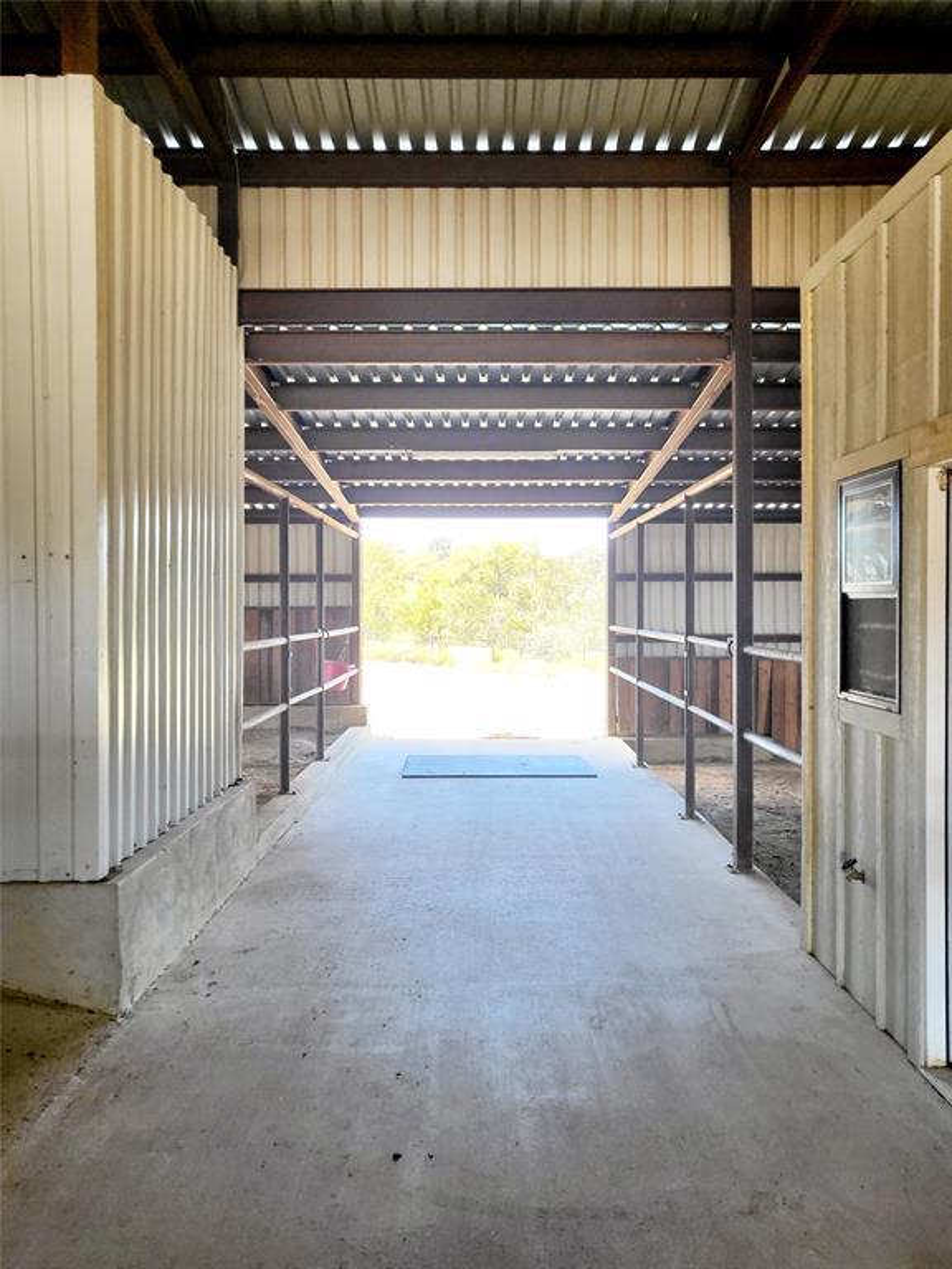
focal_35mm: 26
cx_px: 476
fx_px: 953
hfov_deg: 53.1
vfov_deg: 67.3
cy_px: 634
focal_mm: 4.25
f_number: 1.8
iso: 64
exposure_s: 1/120
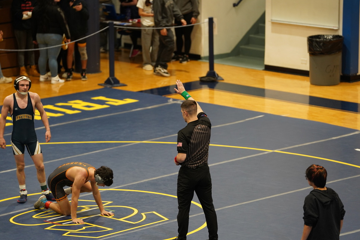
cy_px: 113
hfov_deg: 9.7
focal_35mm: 213
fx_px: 2129
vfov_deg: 6.4
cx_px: 173
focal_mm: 200
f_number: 3.2
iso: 1600
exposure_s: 1/250
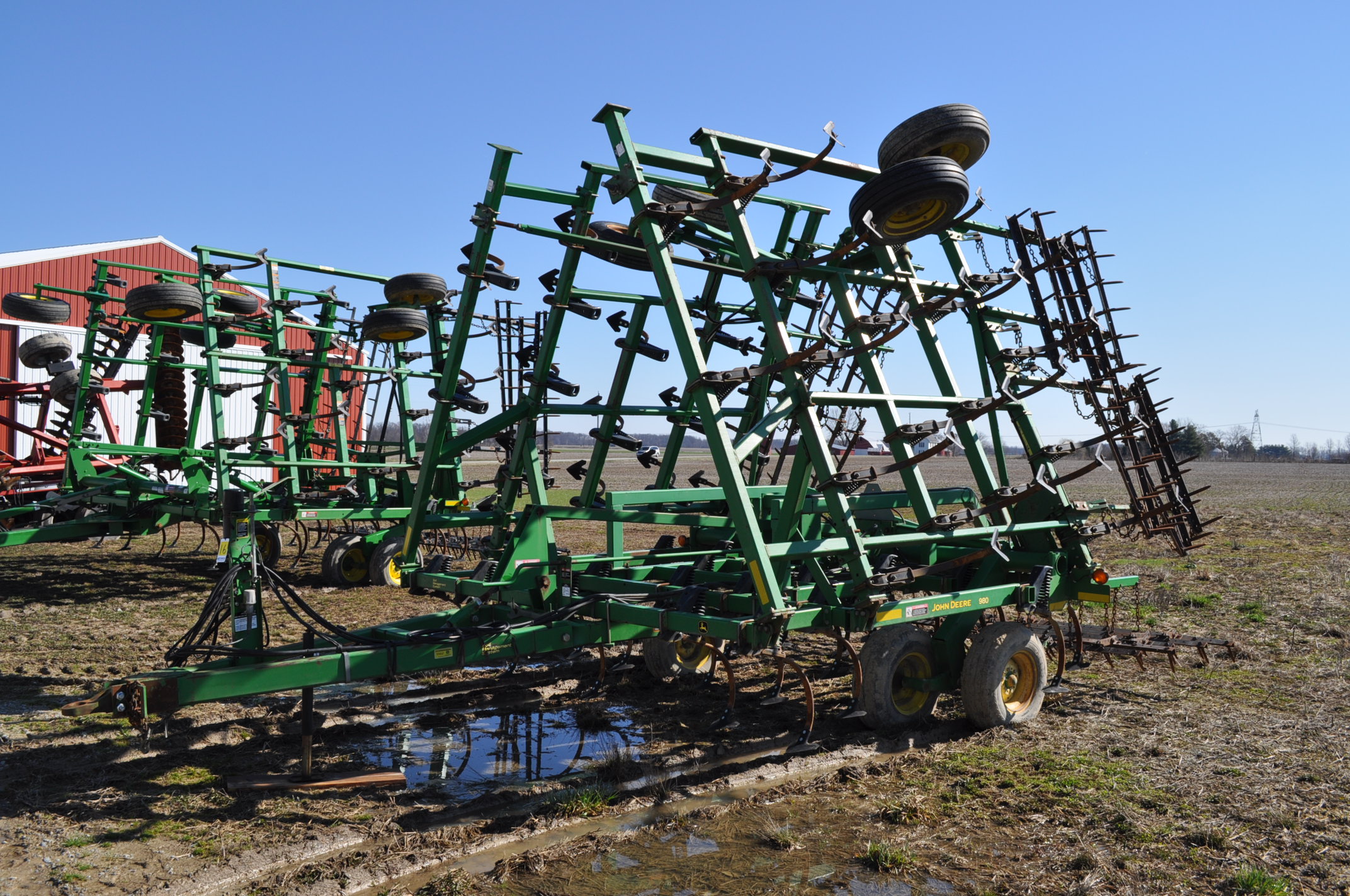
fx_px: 1236
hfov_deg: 57.3
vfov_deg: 39.9
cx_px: 675
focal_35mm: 33
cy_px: 448
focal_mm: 22
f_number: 10
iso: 200
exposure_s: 1/400
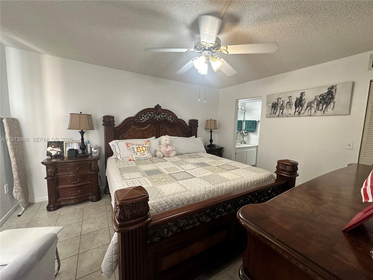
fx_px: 151
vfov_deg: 85.7
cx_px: 186
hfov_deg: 102.1
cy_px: 140
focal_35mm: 14
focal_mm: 2.22
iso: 250
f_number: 2.2
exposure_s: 1/120
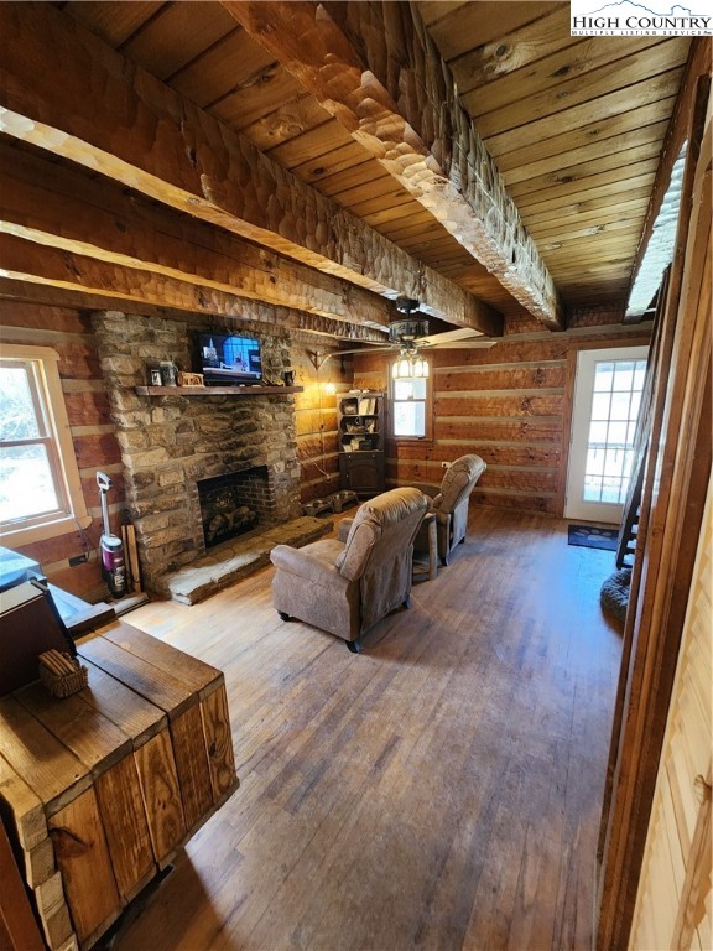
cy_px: 476
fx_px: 357
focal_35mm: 13
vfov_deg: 106.2
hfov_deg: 89.9
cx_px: 356
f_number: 2.2
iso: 500
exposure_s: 1/30
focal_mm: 2.2
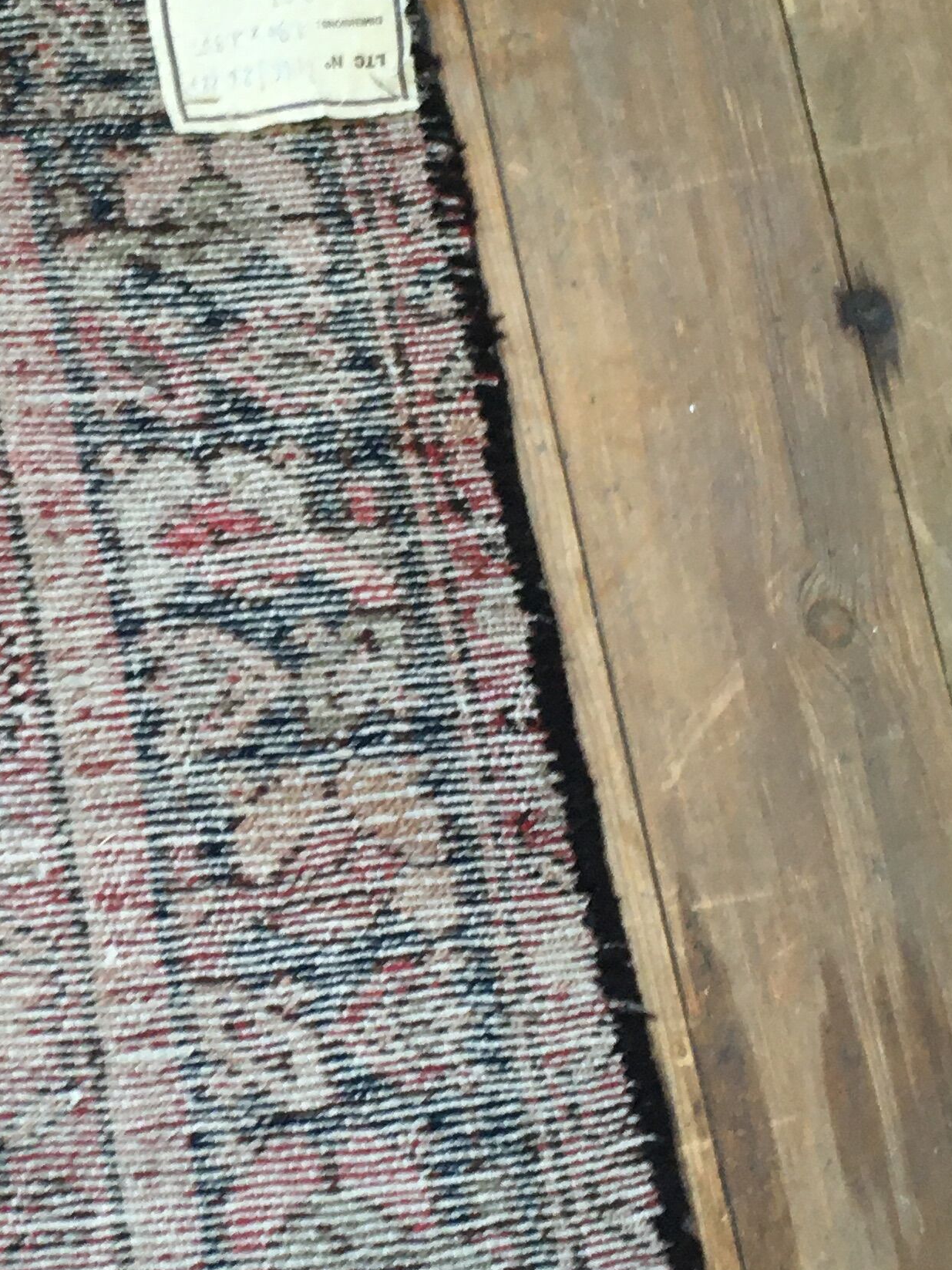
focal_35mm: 71
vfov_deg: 27.4
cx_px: -8
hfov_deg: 20.1
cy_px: 673
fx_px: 2604
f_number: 2.2
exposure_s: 1/33
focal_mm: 4.15
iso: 125
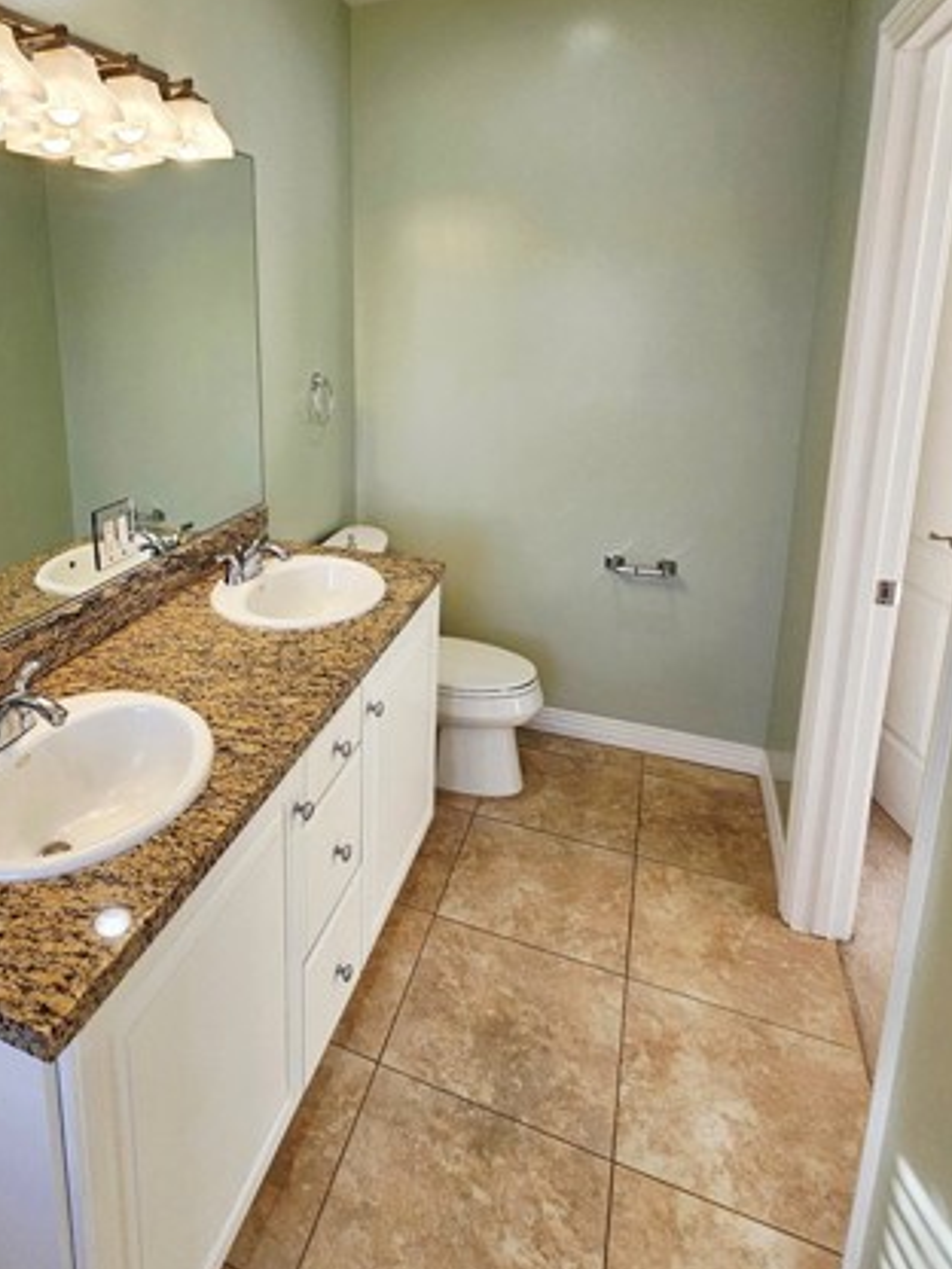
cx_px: 275
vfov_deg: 80.0
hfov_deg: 63.3
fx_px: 733
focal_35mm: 20
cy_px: 464
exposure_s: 1/149
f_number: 2.2
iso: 50
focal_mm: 2.2
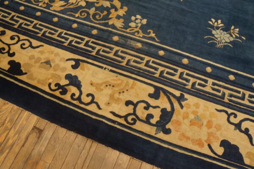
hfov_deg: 67.4
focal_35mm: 27
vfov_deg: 47.9
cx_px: 127
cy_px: 84
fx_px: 190
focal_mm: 18
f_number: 4
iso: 800
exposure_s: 1/60
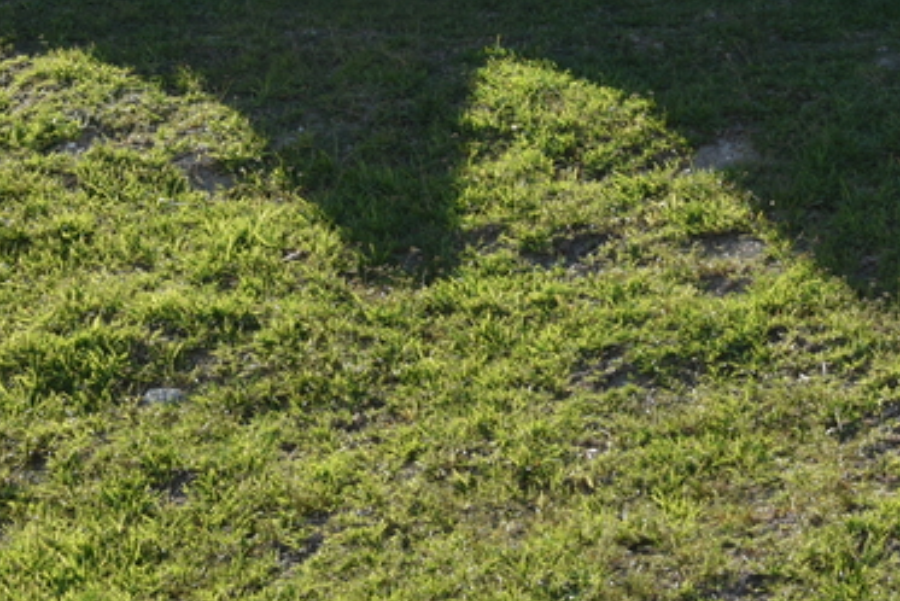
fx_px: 6702
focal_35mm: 268
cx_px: 396
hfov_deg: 7.7
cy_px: -418
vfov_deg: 5.1
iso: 100
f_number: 8
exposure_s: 1/250
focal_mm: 78
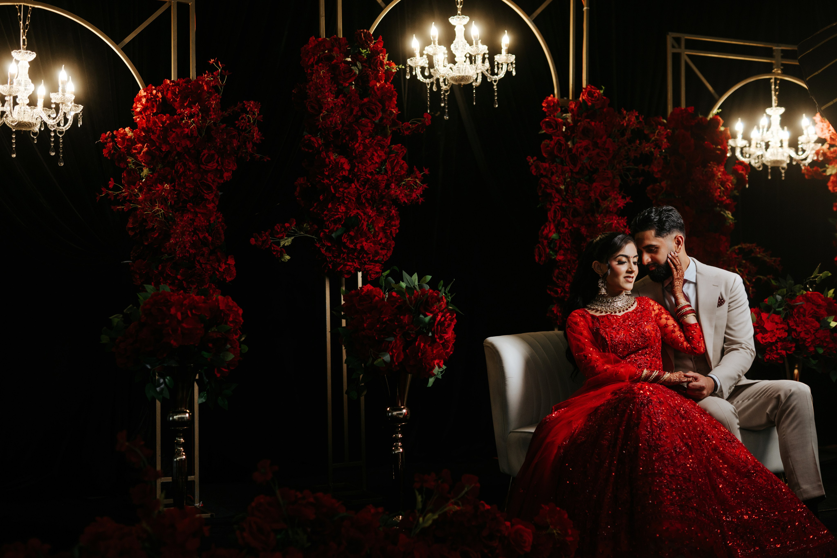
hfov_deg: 39.6
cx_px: 418
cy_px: 279
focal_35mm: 50
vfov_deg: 27.0
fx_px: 1162
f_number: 2
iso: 320
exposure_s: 1/160
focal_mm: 50
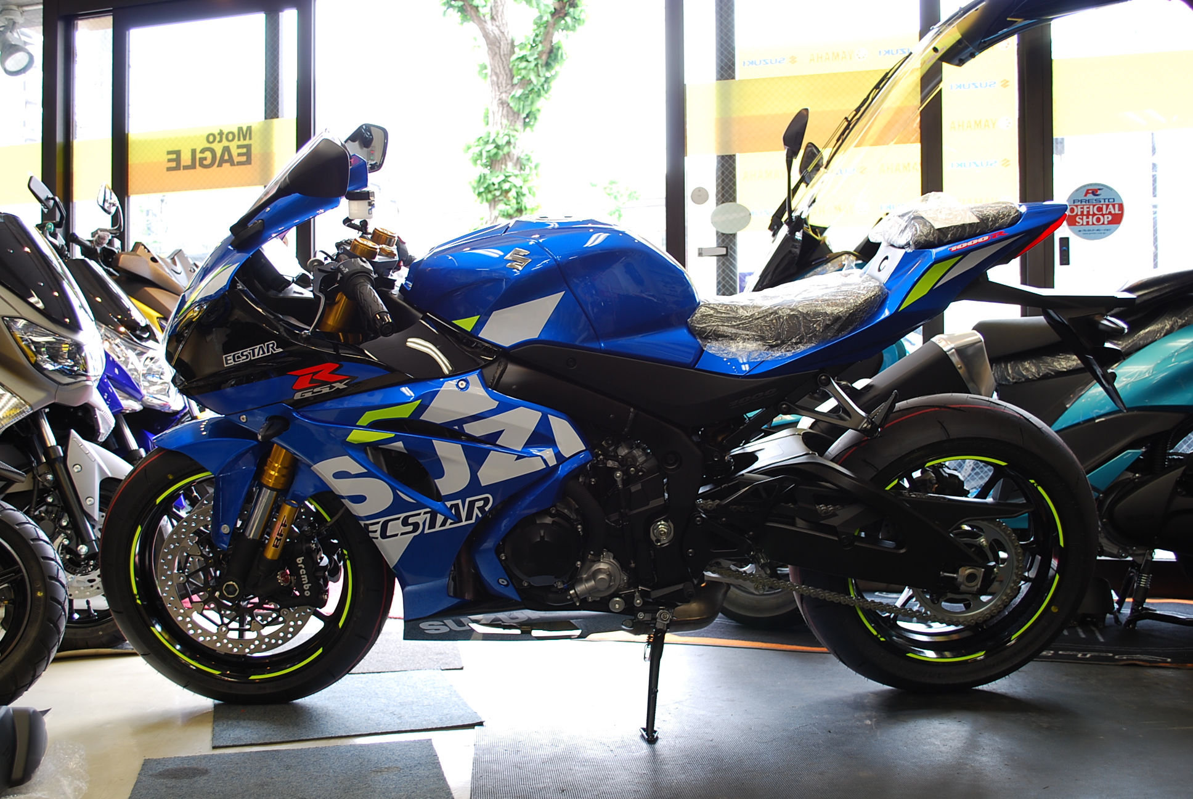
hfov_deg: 53.1
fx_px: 1194
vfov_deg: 37.0
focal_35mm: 36
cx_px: 596
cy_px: 400
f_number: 5
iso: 100
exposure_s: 1/8
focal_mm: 24
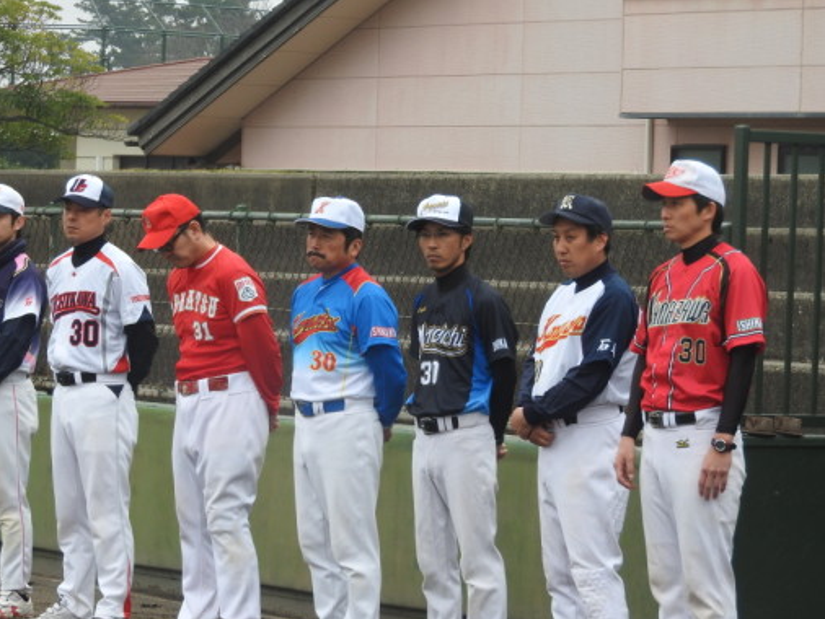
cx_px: 352
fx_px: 5651
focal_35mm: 237
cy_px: 352
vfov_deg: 6.3
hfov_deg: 8.3
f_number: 5.3
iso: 100
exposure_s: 1/60
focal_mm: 35.8
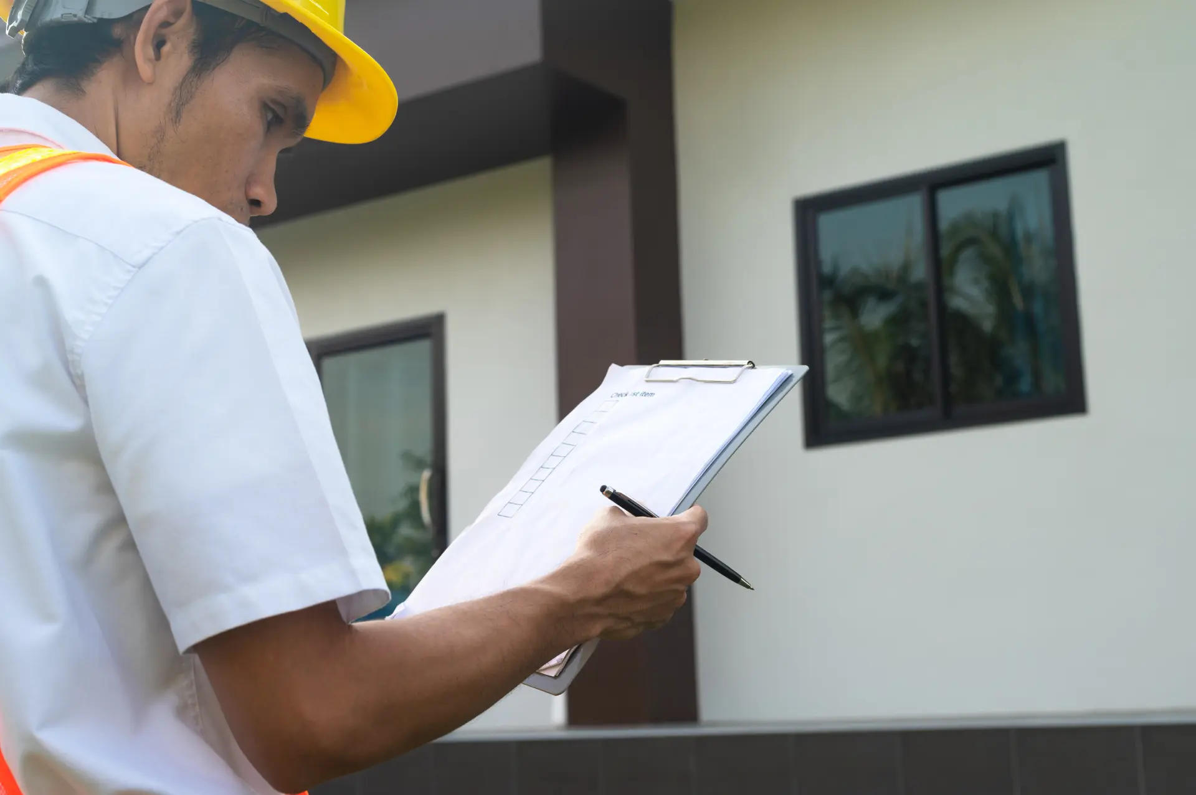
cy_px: 398
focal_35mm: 50
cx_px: 598
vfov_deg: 27.0
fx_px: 1660
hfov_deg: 39.6
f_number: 8
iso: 100
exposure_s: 1/160
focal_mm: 50
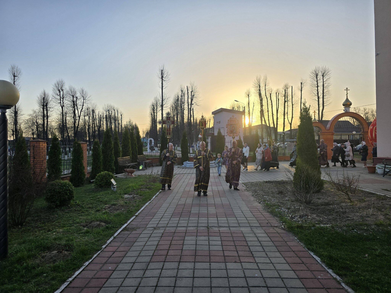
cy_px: 146
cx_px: 196
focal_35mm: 23
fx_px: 260
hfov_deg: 73.9
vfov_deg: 58.9
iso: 12
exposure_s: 1/703
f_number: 1.7
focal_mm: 6.3
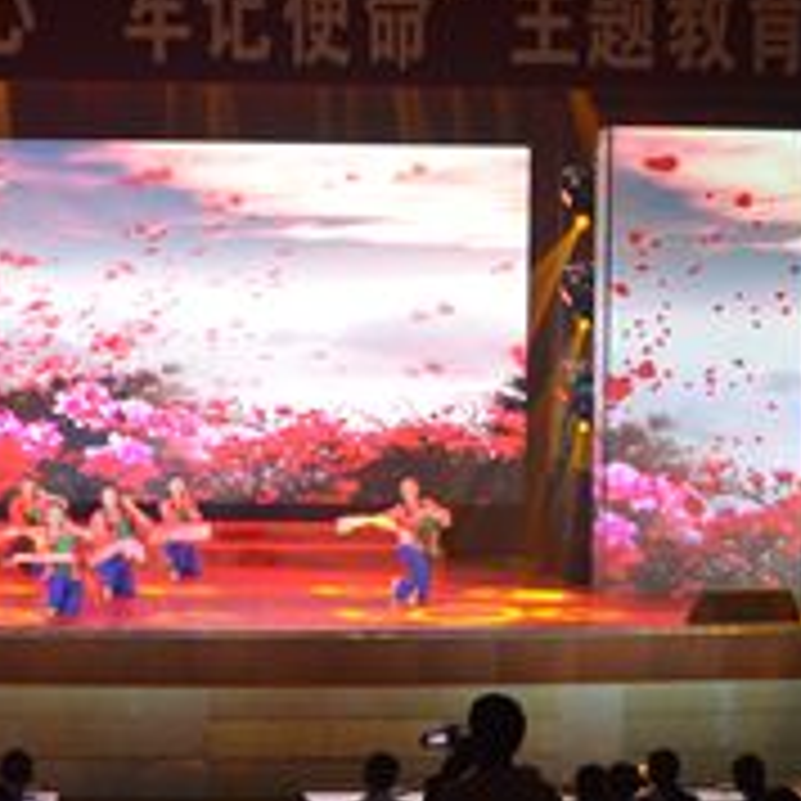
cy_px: 425
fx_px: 2435
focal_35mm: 93
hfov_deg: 18.4
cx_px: 104
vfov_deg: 18.7
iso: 800
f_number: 4.2
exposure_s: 1/60
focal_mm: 26
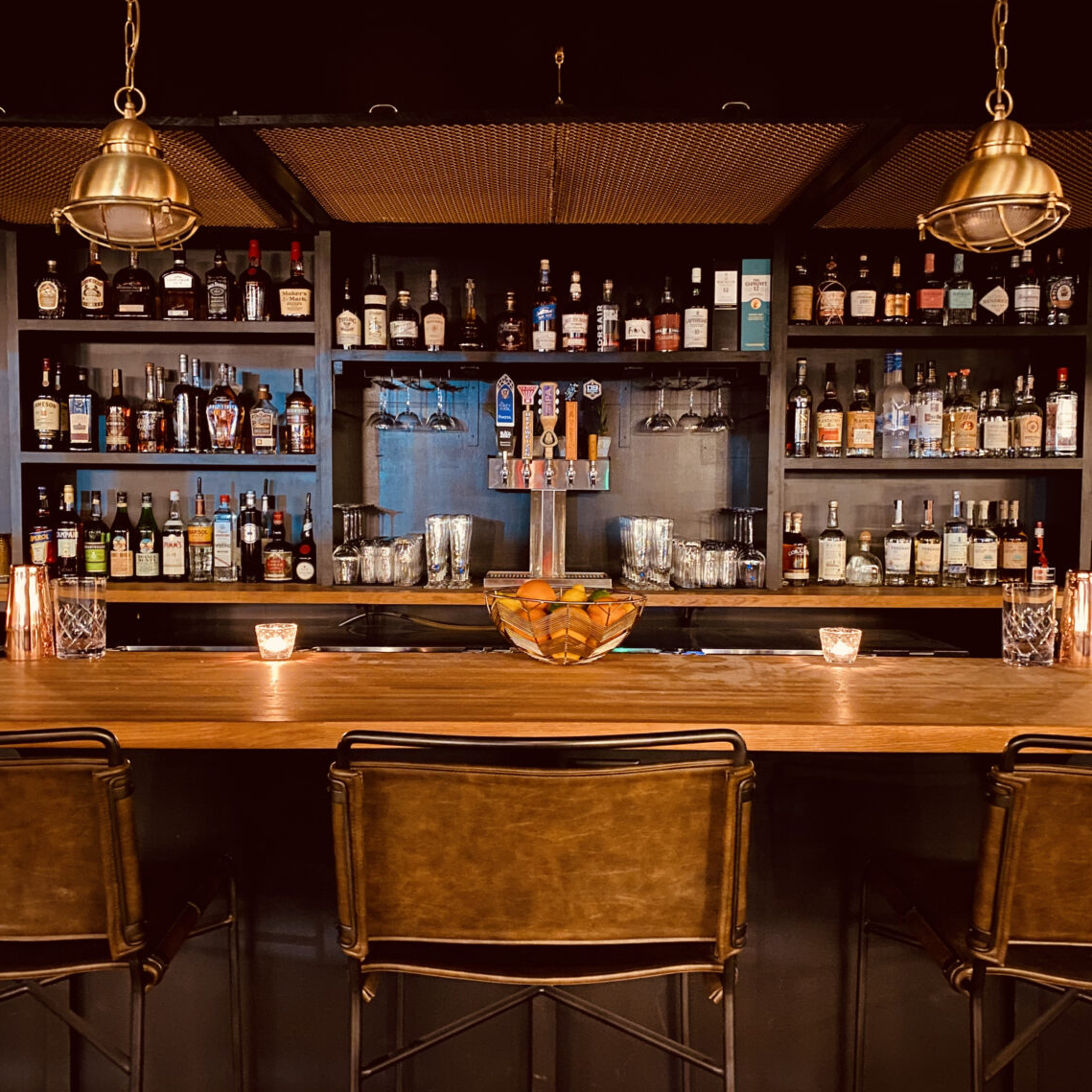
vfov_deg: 52.5
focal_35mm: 31
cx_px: 534
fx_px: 1106
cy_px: 547
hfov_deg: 52.5
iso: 500
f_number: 1.8
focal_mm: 4.25
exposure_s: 1/4
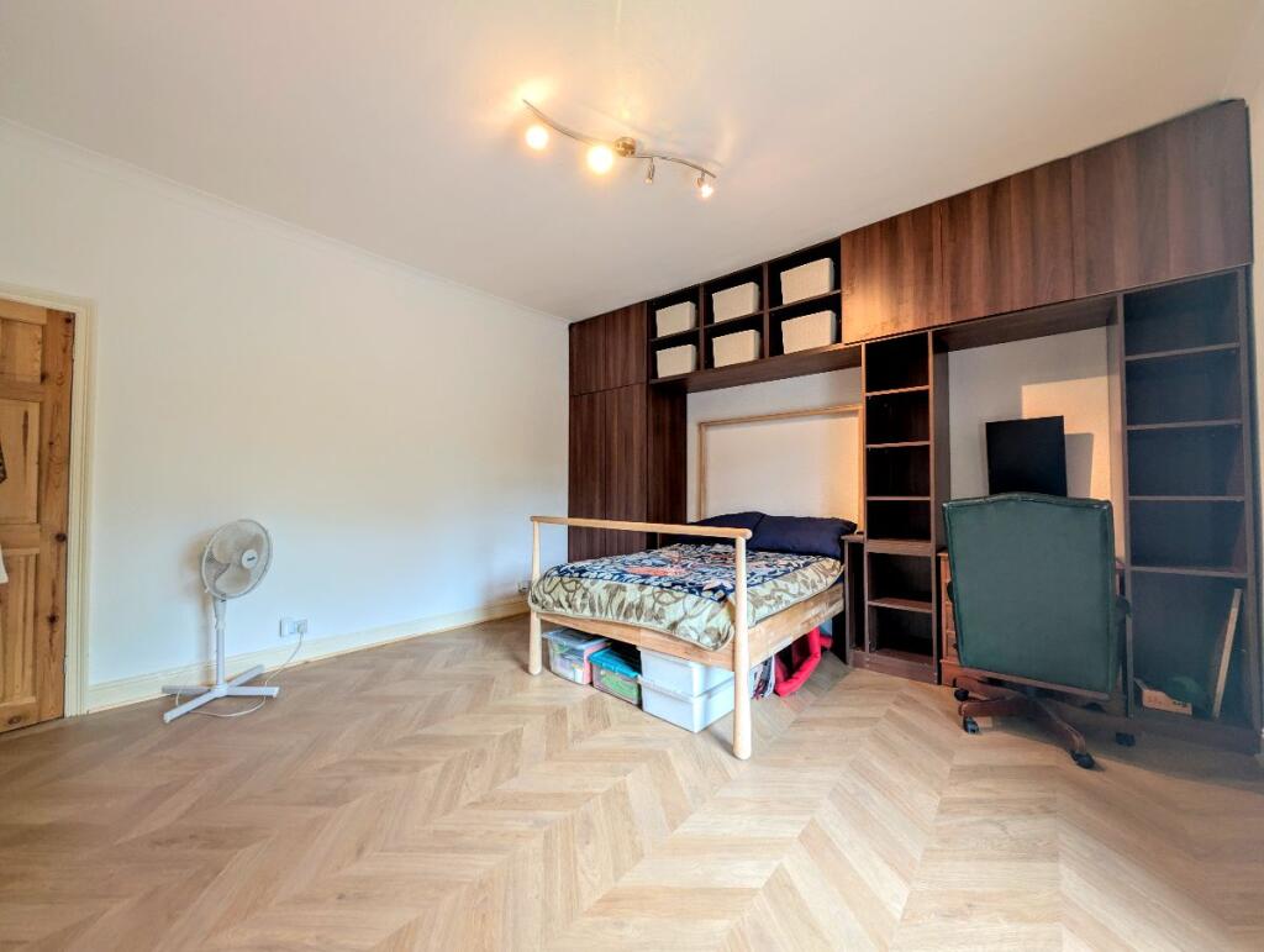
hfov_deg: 110.5
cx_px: 632
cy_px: 476
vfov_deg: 94.6
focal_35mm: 12
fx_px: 439
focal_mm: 2.02
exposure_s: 1/17.1
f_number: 1.7
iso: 52
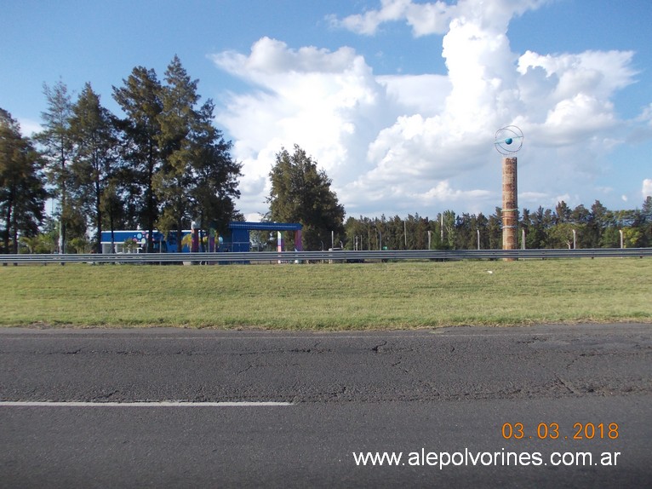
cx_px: 326
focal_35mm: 28
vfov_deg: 49.7
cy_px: 244
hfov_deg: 63.5
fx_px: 527
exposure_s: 1/320
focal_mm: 4
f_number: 5.4
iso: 80
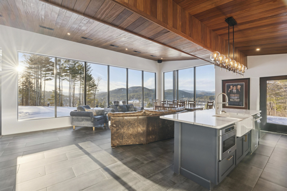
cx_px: 144
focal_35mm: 16
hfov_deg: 96.7
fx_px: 128
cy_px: 96
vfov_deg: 73.7
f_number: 10
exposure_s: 1/30
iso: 320
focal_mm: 16
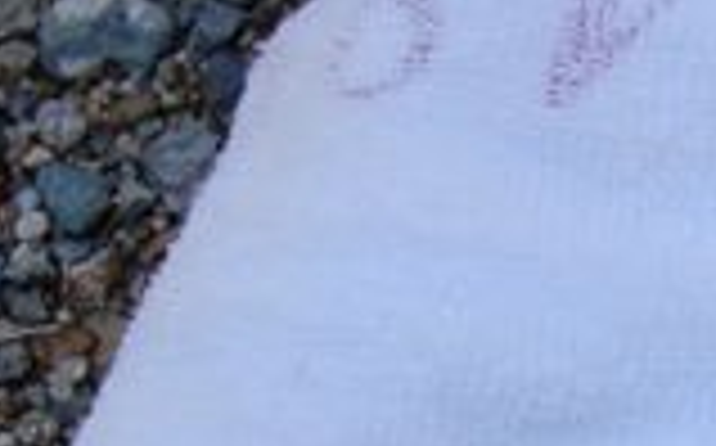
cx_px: 802
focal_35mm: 125
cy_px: 739
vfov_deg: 10.0
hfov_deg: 16.2
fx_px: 2437
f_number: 7.1
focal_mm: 26
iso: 200
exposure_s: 1/200
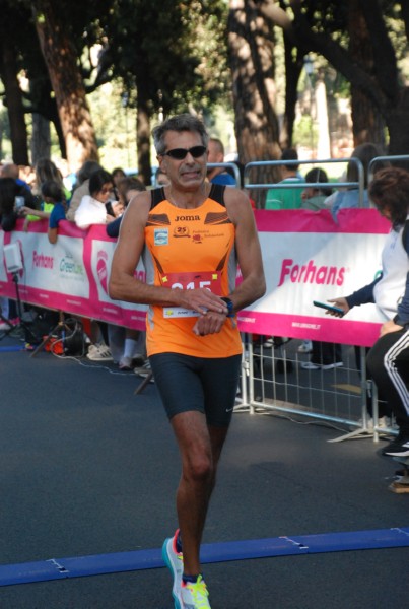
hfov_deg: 12.2
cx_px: 204
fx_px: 1907
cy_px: 304
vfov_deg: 18.1
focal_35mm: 112
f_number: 5.6
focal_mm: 75
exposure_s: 1/320
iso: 1000
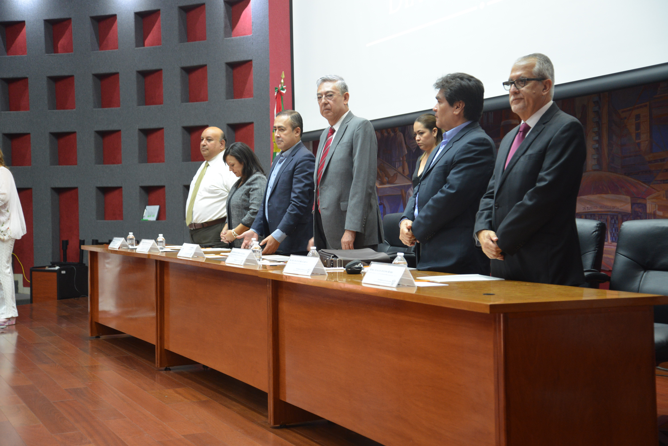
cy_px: 223
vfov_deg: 24.6
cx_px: 334
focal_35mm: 55
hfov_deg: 36.2
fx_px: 1021
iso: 1600
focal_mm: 55
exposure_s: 1/13
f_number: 4.2
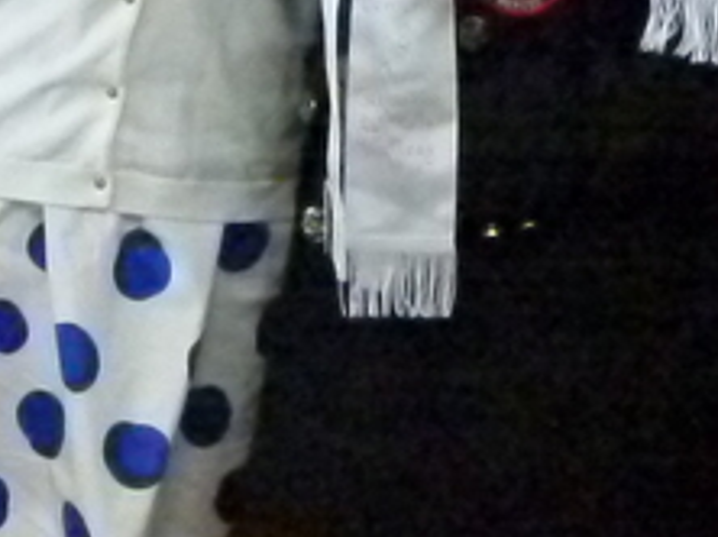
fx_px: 4185
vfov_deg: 7.3
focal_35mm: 202
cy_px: -188
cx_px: 414
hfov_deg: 9.8
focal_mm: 12.6
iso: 3200
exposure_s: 1/250
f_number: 3.3
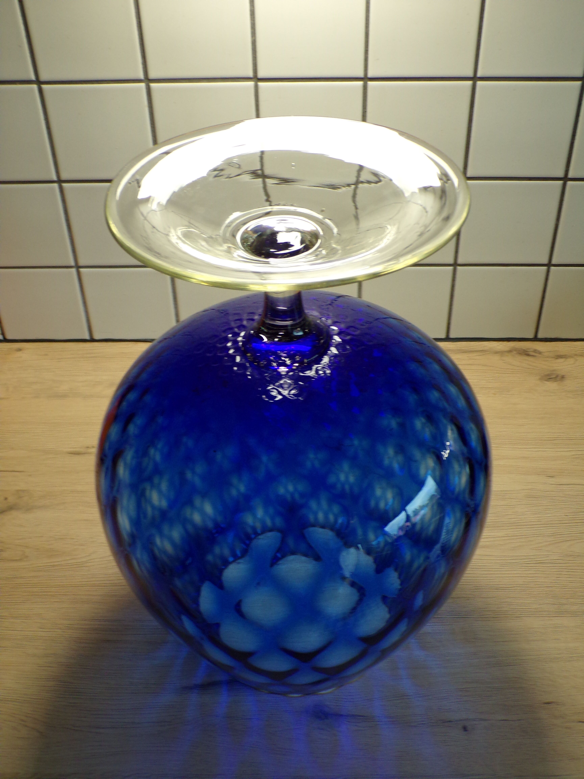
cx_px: 292
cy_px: 390
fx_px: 832
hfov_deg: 38.7
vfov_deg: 50.1
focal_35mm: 37
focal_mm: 6.6
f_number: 3.3
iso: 167
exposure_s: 1/34
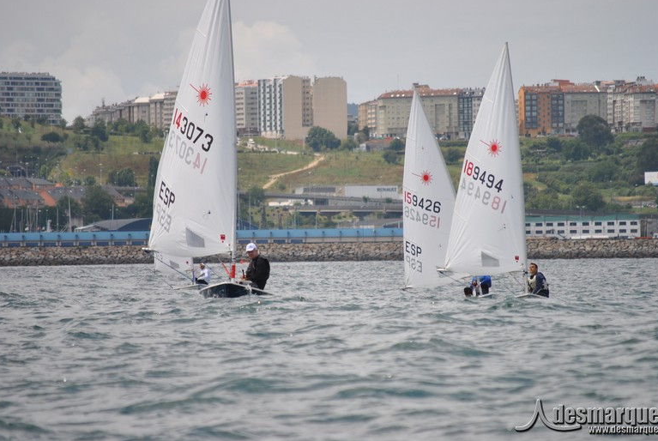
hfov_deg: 6.6
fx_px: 5730
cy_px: 213
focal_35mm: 313
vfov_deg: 4.4
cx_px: 341
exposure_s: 1/500
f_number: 5.6
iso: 100
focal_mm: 200
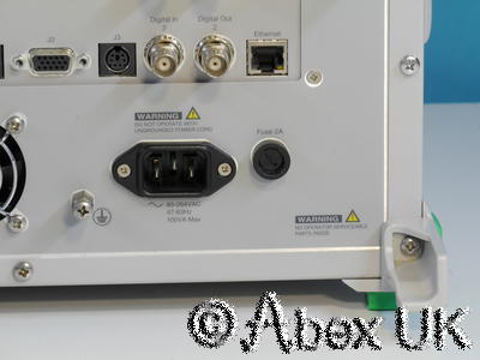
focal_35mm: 280
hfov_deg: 7.1
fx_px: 3883
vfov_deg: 5.3
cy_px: 180
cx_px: 240
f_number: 14
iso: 400
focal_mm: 140
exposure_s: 1/2.5
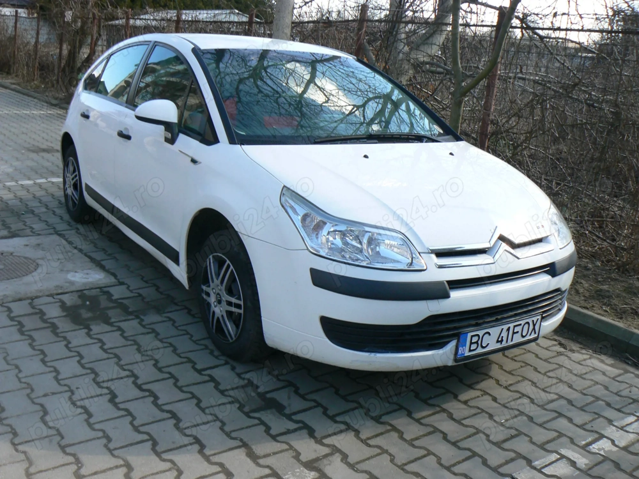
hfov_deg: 51.4
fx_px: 665
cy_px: 240
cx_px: 320
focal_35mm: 36
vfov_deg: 39.7
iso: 80
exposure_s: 1/100
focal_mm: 6
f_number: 5.6
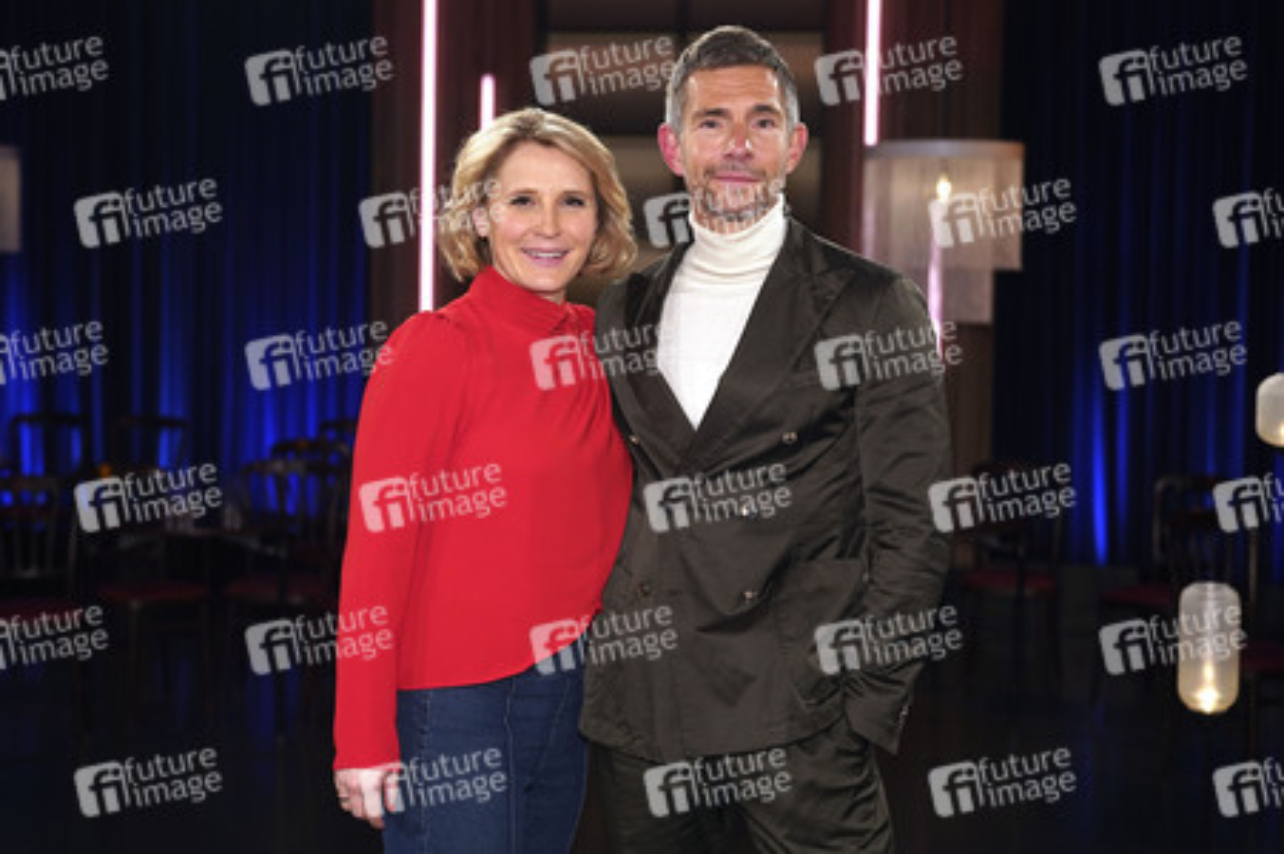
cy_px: 427
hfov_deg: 33.4
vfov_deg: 22.6
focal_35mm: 60
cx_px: 642
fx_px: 2138
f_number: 3.5
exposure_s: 1/160
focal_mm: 60
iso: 1000
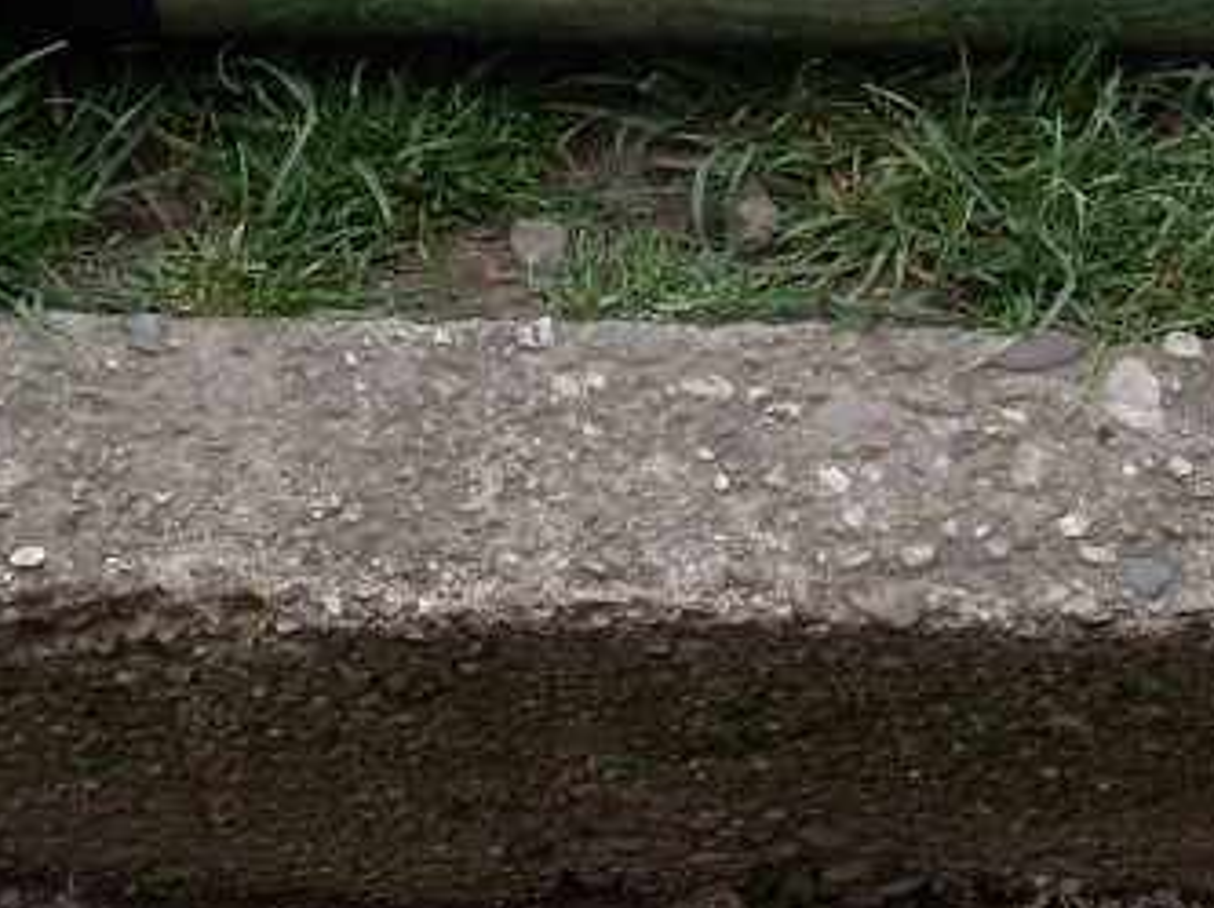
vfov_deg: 12.6
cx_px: 890
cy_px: 346
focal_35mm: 117
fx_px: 4099
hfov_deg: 16.8
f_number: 3
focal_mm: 6.3
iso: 100
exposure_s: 1/90
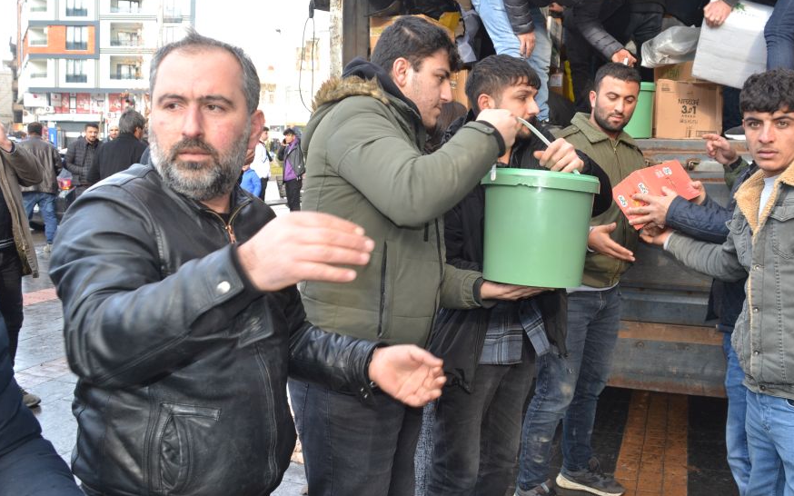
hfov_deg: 56.4
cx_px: 465
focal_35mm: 34
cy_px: 200
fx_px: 736
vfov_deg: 37.1
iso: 220
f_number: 4
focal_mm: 18
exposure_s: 1/125
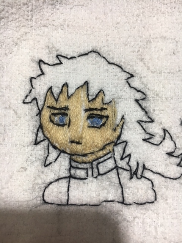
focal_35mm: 29
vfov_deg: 61.7
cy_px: 122
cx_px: 91
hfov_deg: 48.2
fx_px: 203
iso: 64
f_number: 2.2
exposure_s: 1/30
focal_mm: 4.15
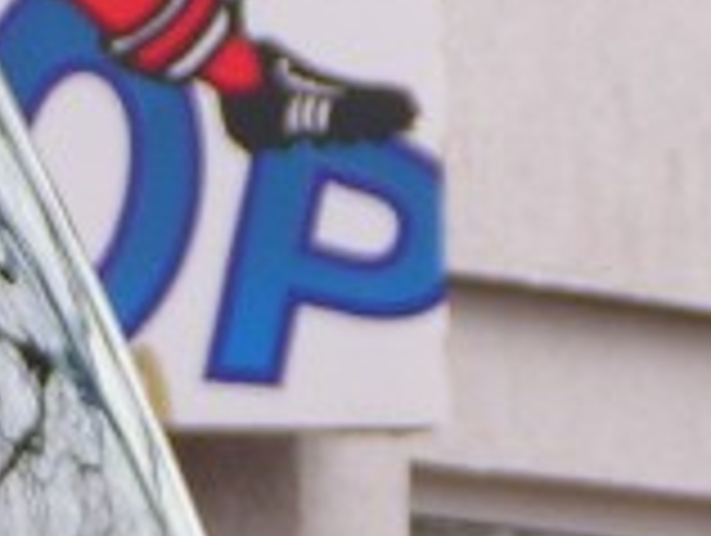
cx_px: 72
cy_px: 1031
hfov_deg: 2.6
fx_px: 15613
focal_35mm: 759
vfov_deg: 2.0
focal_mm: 22.9
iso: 50
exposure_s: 1/200
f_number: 3.5
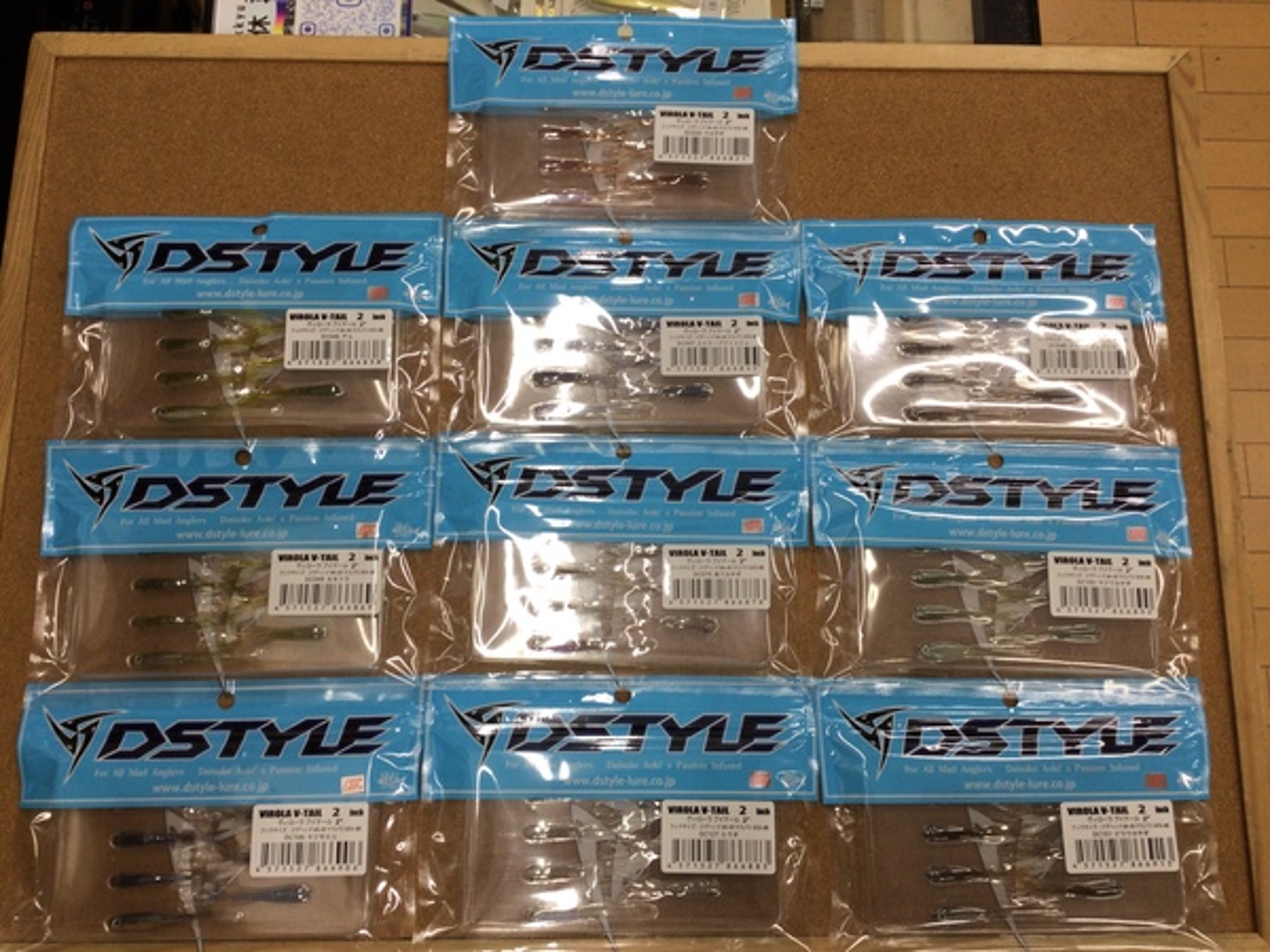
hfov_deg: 58.4
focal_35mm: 31
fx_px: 1137
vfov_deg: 45.4
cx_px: 635
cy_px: 476
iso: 32
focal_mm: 3.3
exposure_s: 1/60
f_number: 2.4
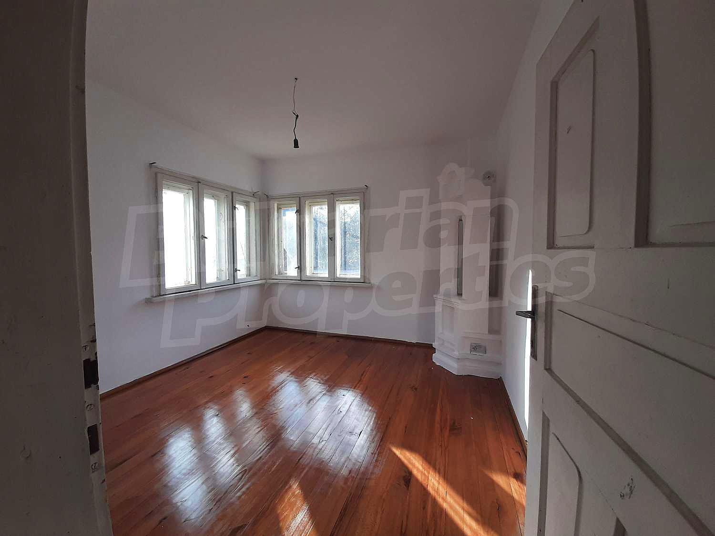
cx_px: 358
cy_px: 268
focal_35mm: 13
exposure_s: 1/110
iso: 40
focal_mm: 1.42
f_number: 2.2
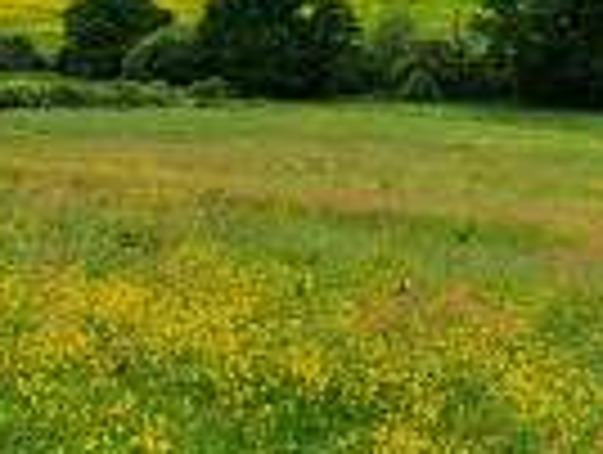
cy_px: 85
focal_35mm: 87
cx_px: -54
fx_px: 1518
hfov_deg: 21.4
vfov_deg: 16.9
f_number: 2.4
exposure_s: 1/1148
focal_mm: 4.32
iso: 50
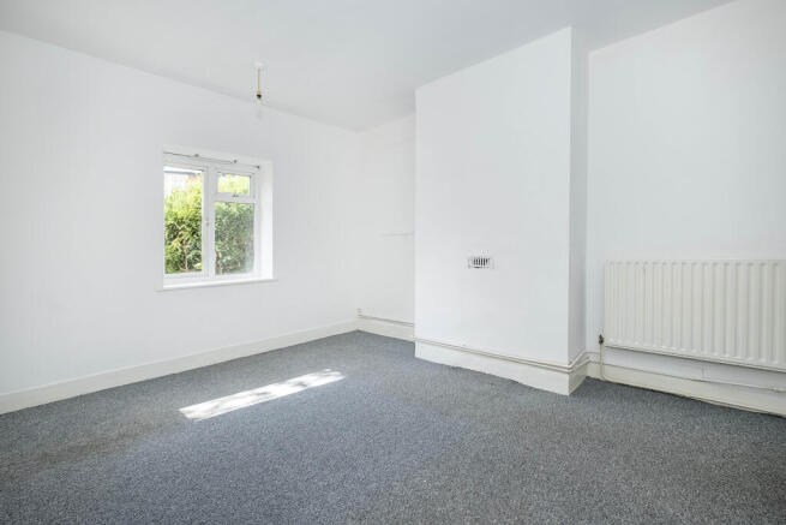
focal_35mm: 15
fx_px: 328
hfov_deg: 100.4
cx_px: 393
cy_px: 262
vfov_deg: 77.4
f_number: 6.4
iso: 320
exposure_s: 1/80
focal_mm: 10
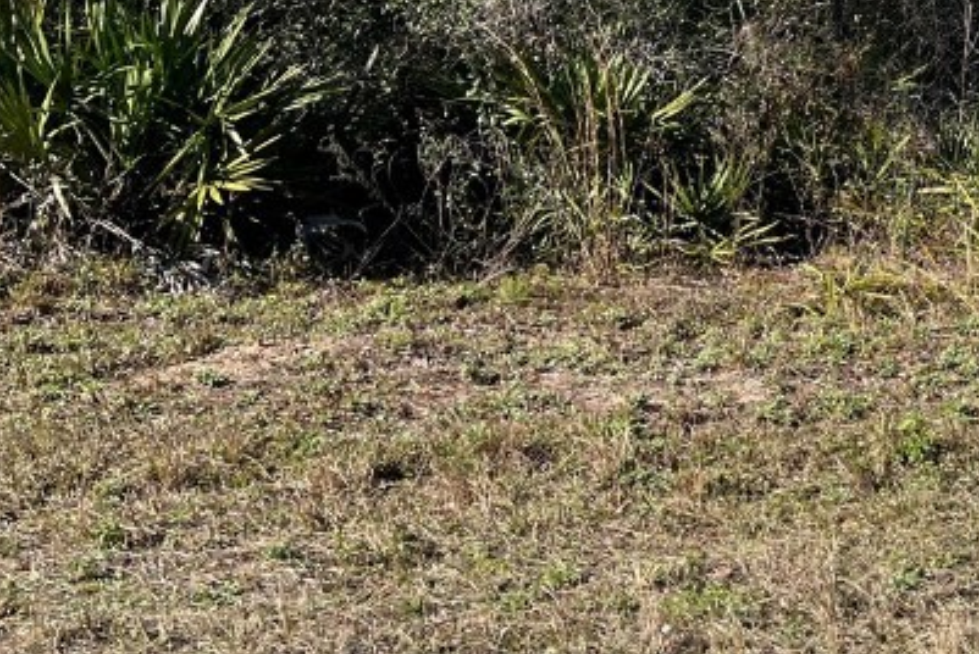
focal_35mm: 69
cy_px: -124
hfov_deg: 25.8
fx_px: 1878
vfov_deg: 18.7
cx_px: 1204
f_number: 1.6
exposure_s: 1/1695
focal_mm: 5.1
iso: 50
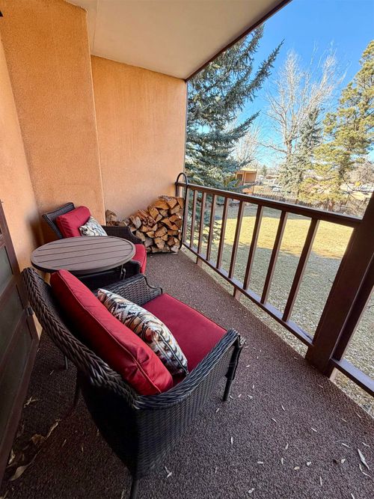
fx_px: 202
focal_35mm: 14
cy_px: 250
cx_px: 187
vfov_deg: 102.1
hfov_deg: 85.7
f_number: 2.2
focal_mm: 2.22
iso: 64
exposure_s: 1/121
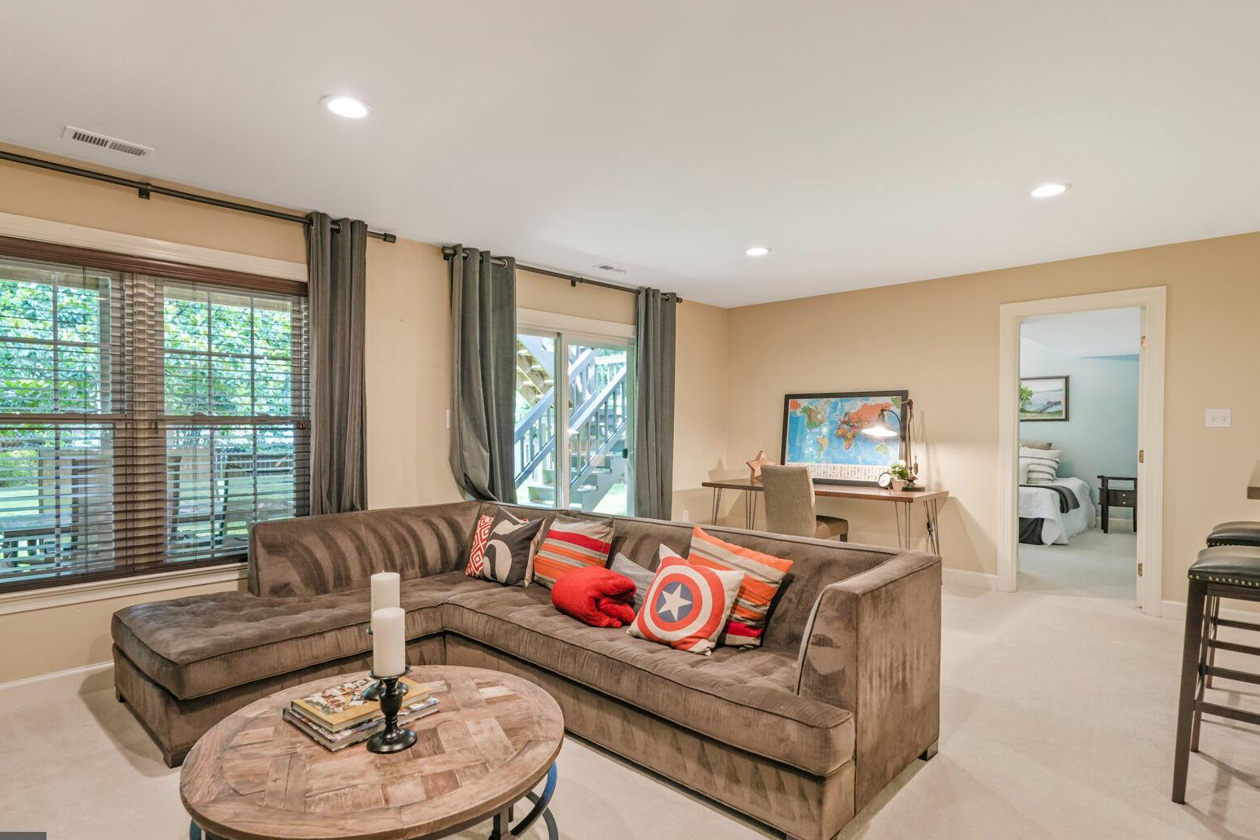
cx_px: 598
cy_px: 412
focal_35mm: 19
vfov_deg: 64.6
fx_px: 665
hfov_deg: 86.8
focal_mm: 17
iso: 200
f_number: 8
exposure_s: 1/4
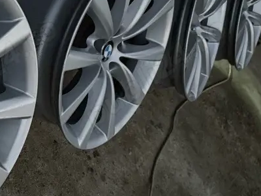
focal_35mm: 60
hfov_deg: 30.8
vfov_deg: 24.4
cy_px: 79
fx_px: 452
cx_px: 30
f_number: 1.78
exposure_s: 1/25
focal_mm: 6.76
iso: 1600
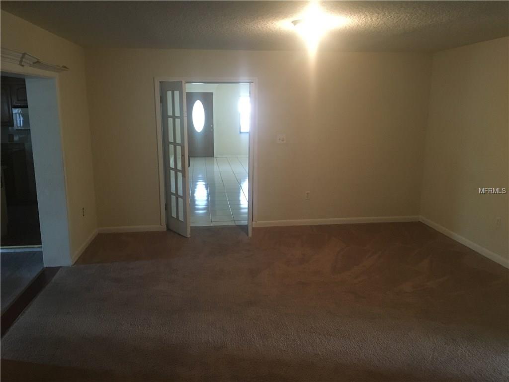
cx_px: 254
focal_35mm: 29
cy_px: 191
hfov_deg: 61.7
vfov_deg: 48.2
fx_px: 426
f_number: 2.2
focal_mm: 4.15
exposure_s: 1/20
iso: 200
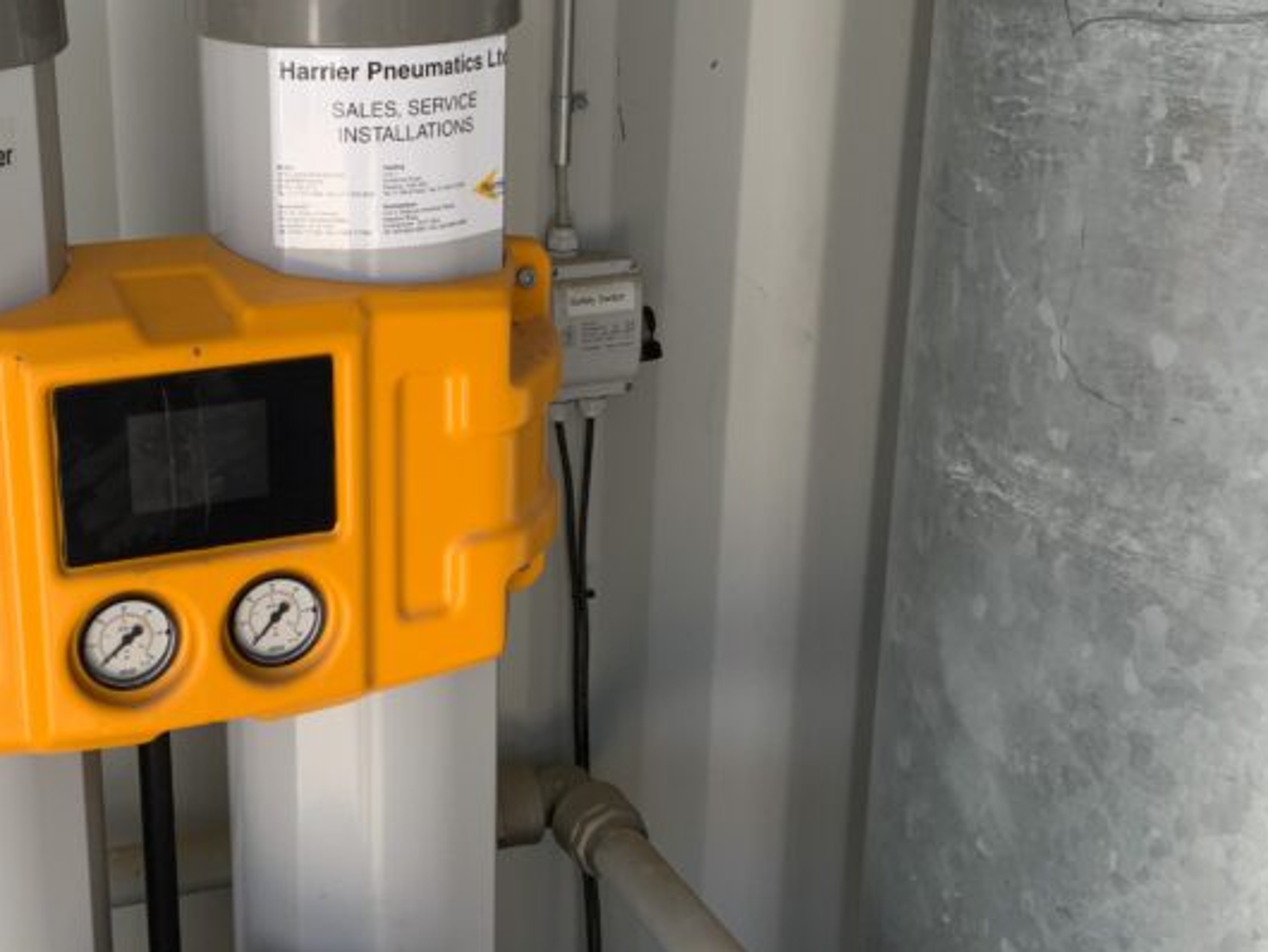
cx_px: 361
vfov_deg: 26.1
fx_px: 2052
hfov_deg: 33.8
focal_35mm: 56
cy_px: 478
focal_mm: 3
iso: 16
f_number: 1.8
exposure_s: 1/178
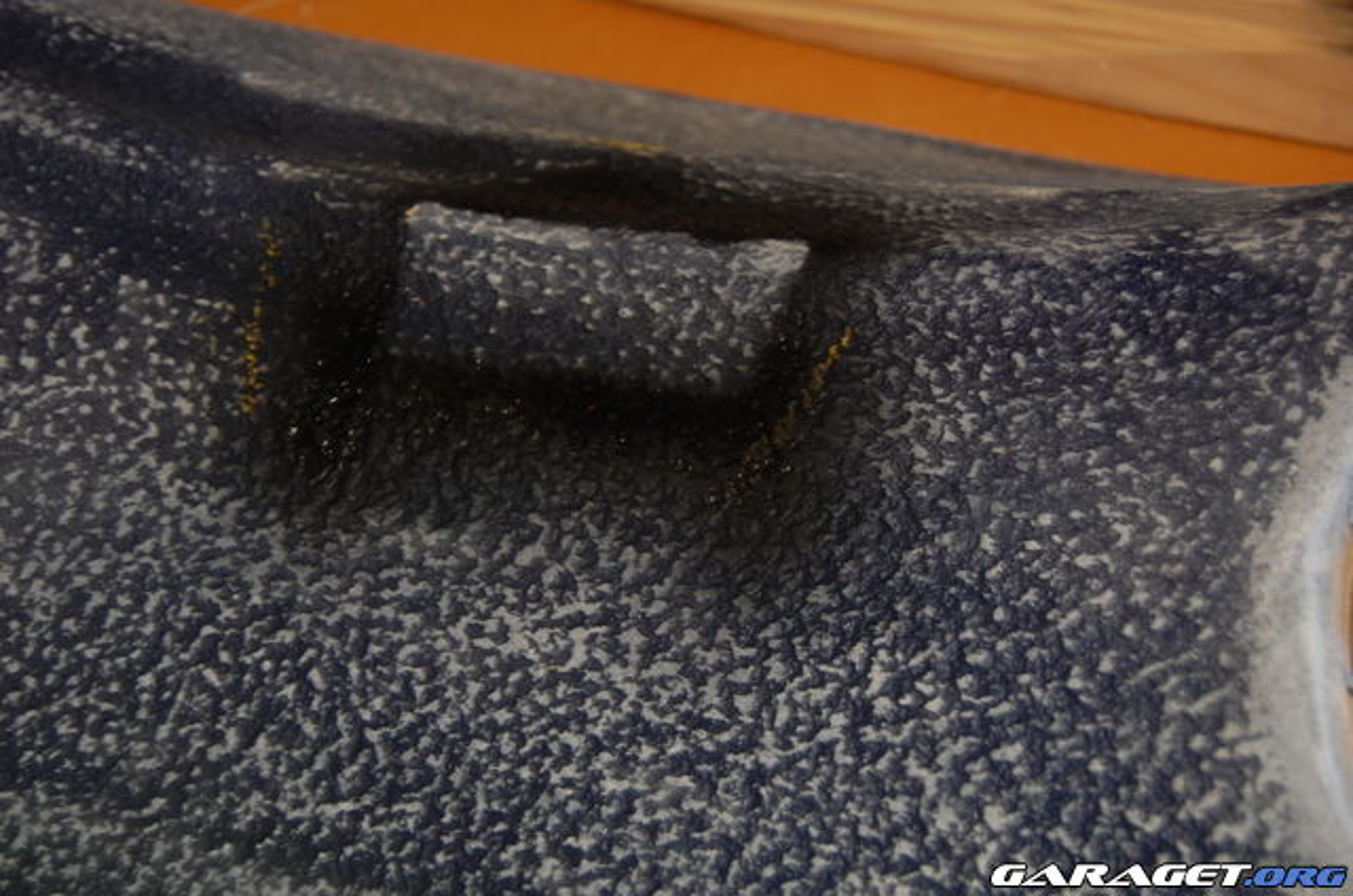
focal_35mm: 52
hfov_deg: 37.9
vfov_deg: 25.6
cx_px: 676
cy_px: 448
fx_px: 1969
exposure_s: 1/60
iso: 400
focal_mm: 35
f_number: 4.8
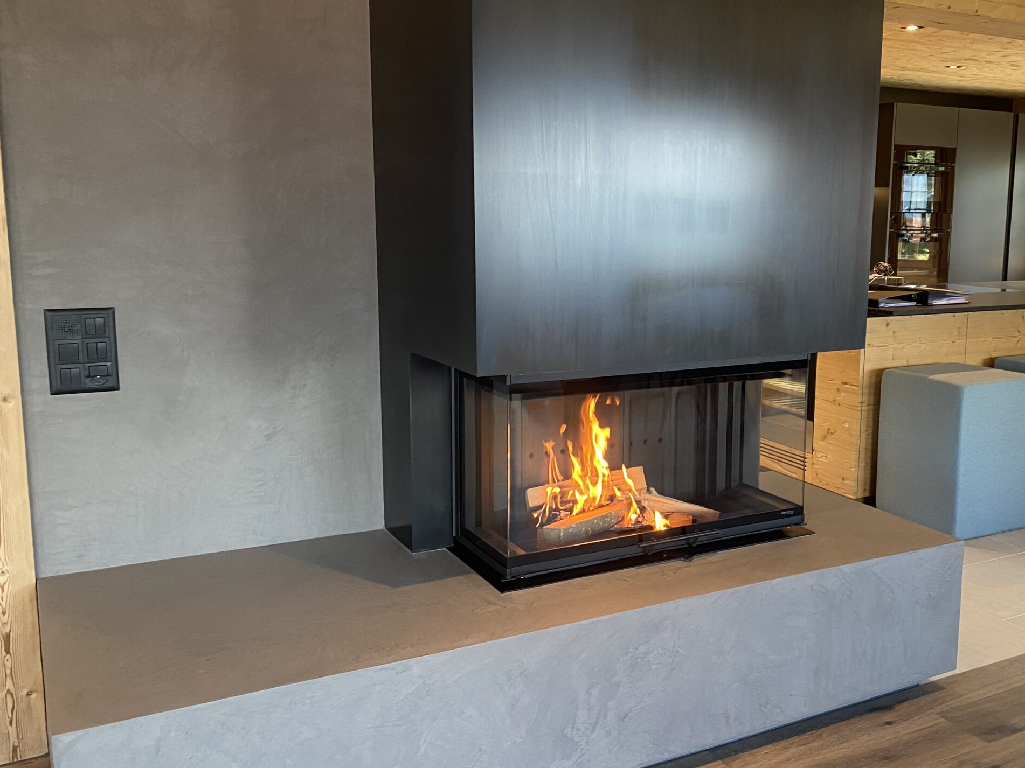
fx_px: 1036
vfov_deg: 40.7
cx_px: 674
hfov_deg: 51.8
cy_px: 381
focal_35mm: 35
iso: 125
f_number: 1.8
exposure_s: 1/50
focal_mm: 4.25
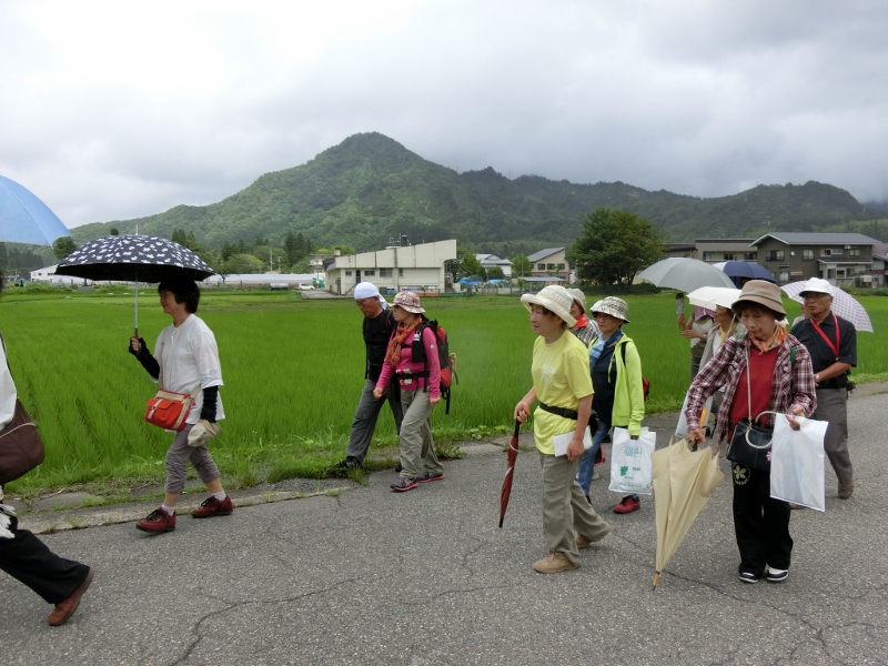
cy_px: 333
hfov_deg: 61.7
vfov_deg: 48.2
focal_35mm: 29
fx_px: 744
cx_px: 444
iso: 80
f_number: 3.7
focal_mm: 5.2
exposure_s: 1/640
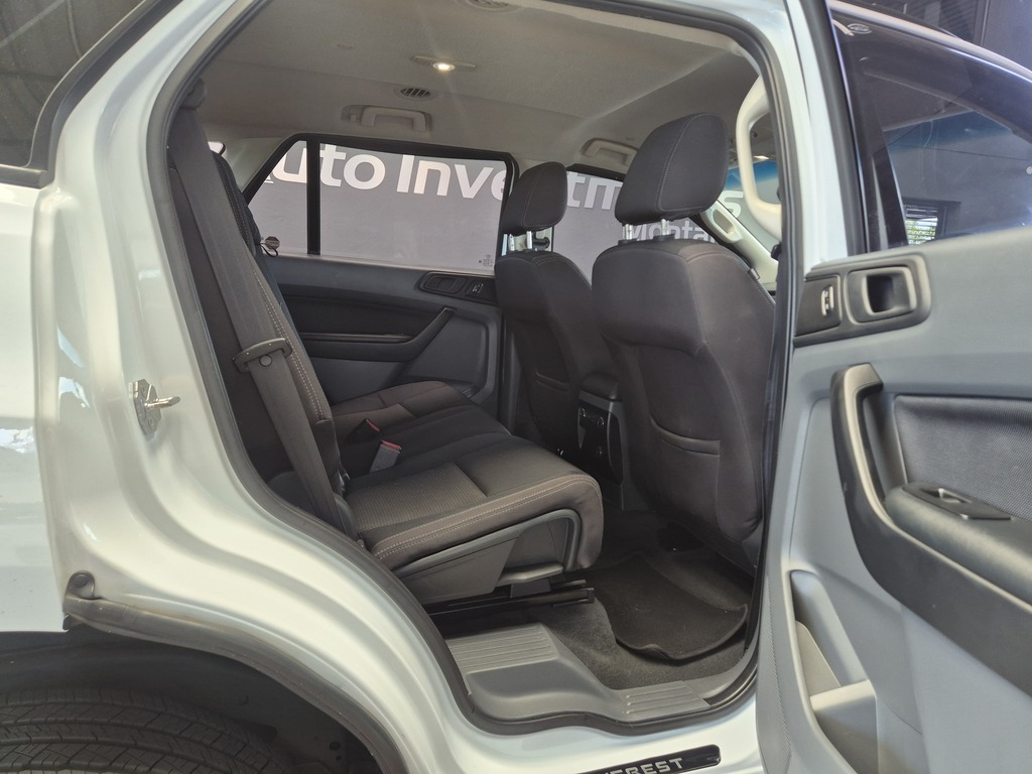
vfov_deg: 58.9
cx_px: 516
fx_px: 686
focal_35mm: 23
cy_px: 387
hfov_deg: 73.9
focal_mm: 5.4
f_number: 1.8
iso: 125
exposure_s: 1/180
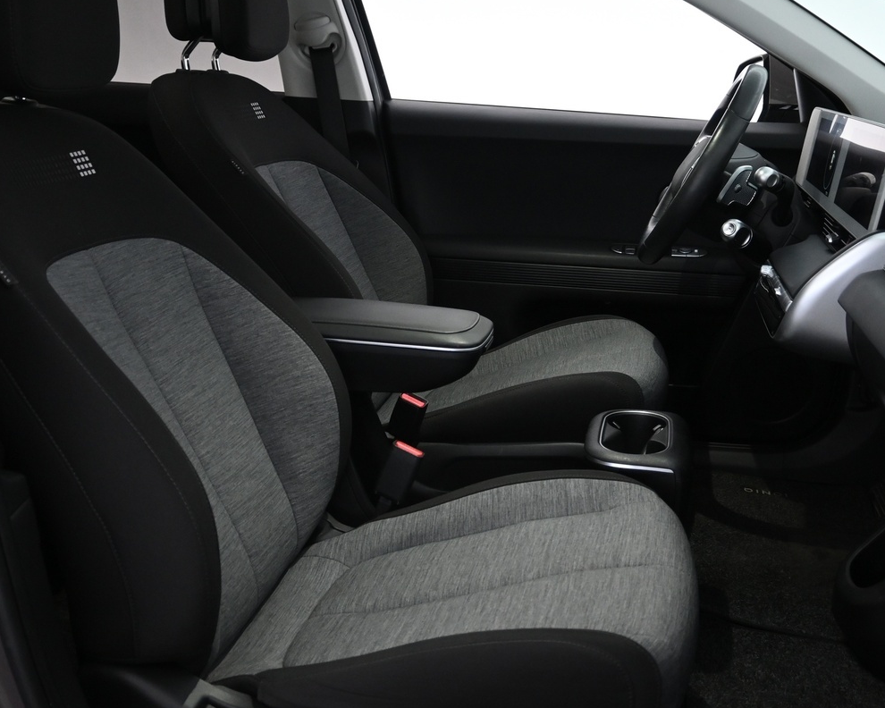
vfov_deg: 34.3
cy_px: 357
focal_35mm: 44
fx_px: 1146
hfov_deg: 42.2
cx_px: 449
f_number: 3.8
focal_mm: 19
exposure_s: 1/30
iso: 1100
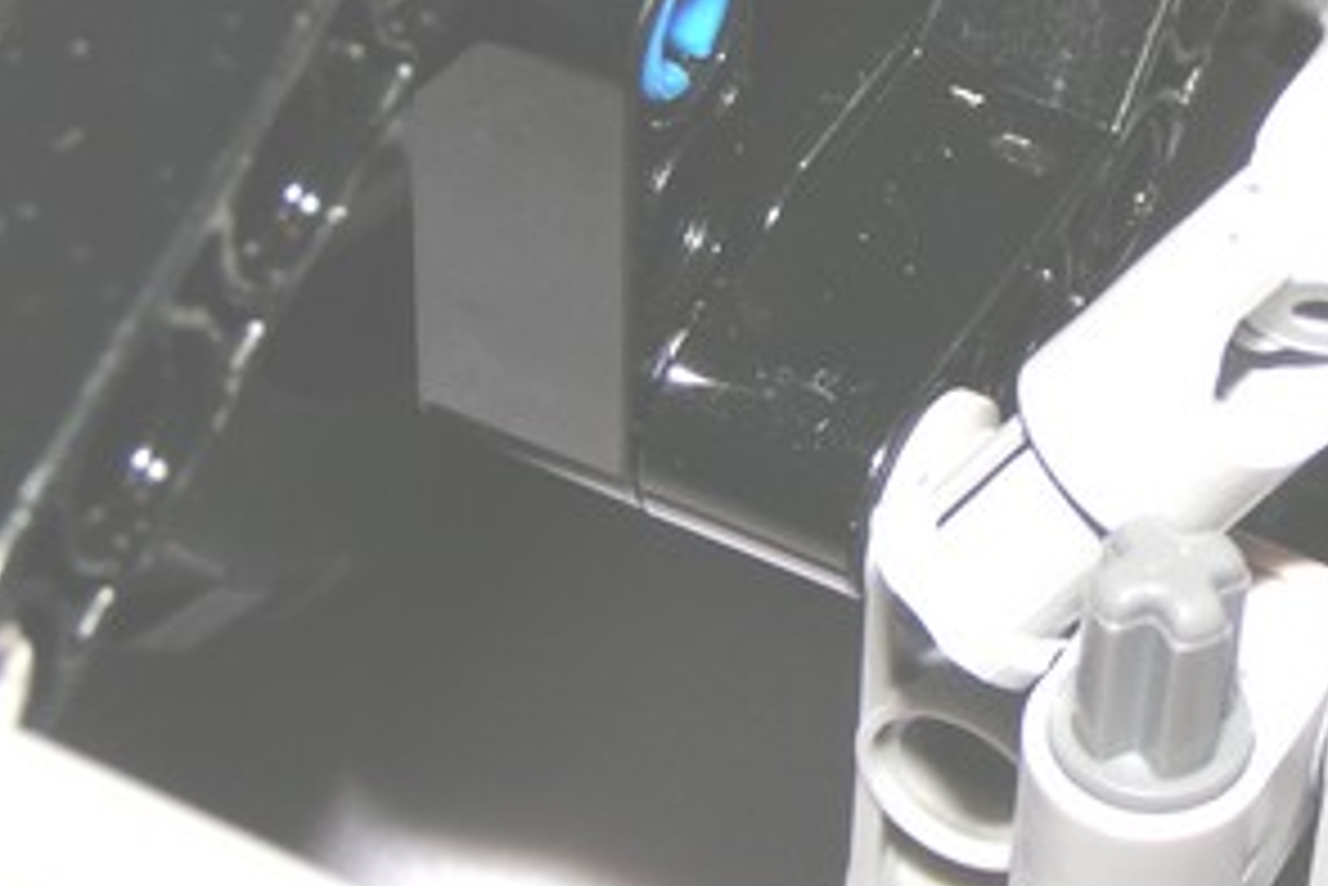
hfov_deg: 14.4
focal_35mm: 142
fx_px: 5241
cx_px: 999
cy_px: 486
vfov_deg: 9.7
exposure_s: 1/60
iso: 100
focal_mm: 9.7
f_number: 5
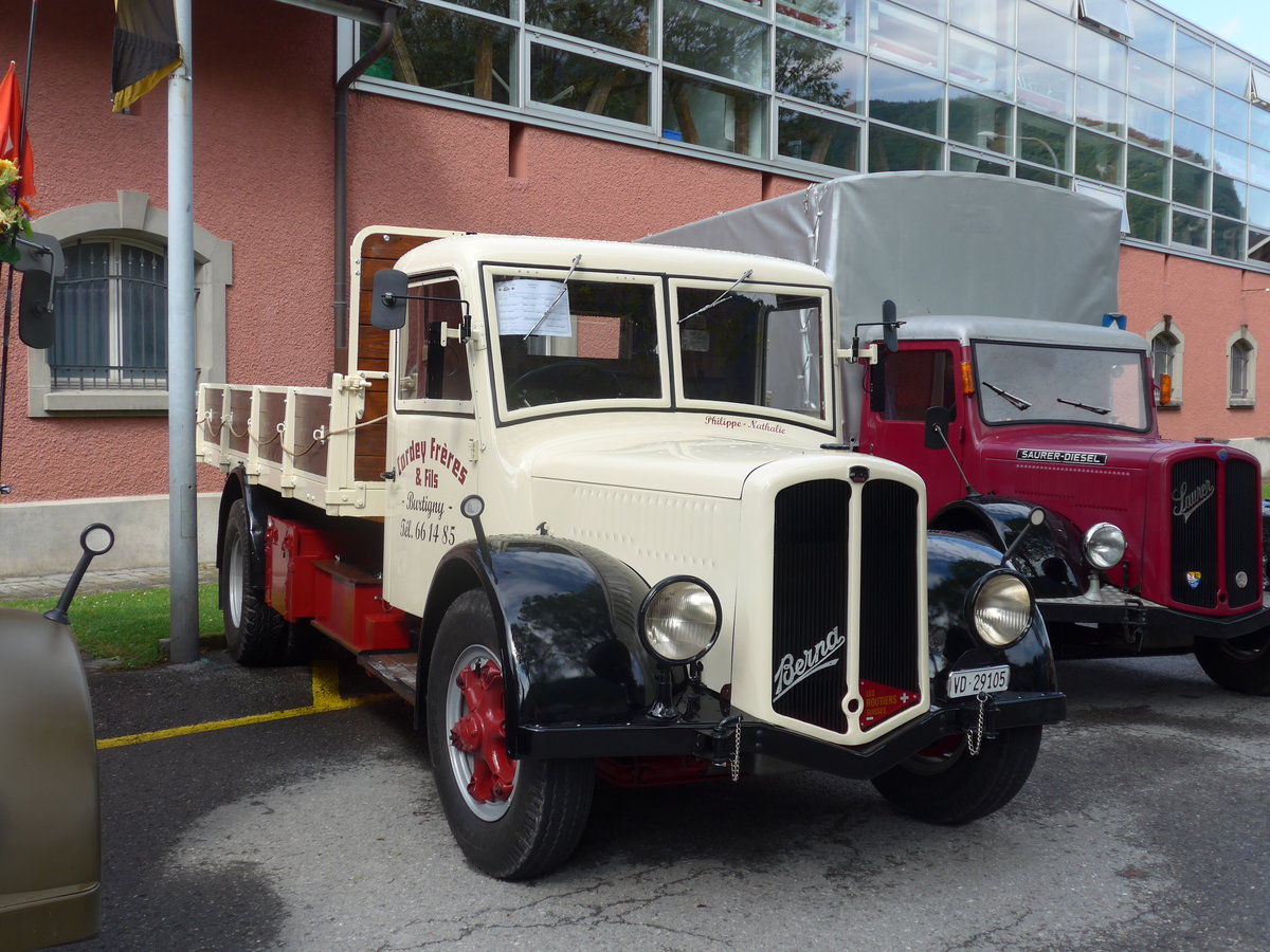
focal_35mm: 41
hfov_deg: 45.8
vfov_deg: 35.1
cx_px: 635
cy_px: 476
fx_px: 1504
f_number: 2.8
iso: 80
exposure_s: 1/640
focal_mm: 8.4
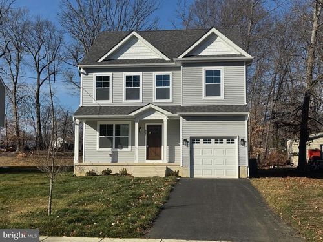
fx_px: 448
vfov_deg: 30.3
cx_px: 162
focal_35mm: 48
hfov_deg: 39.7
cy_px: 121
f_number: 1.78
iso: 64
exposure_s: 1/9009
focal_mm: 6.76
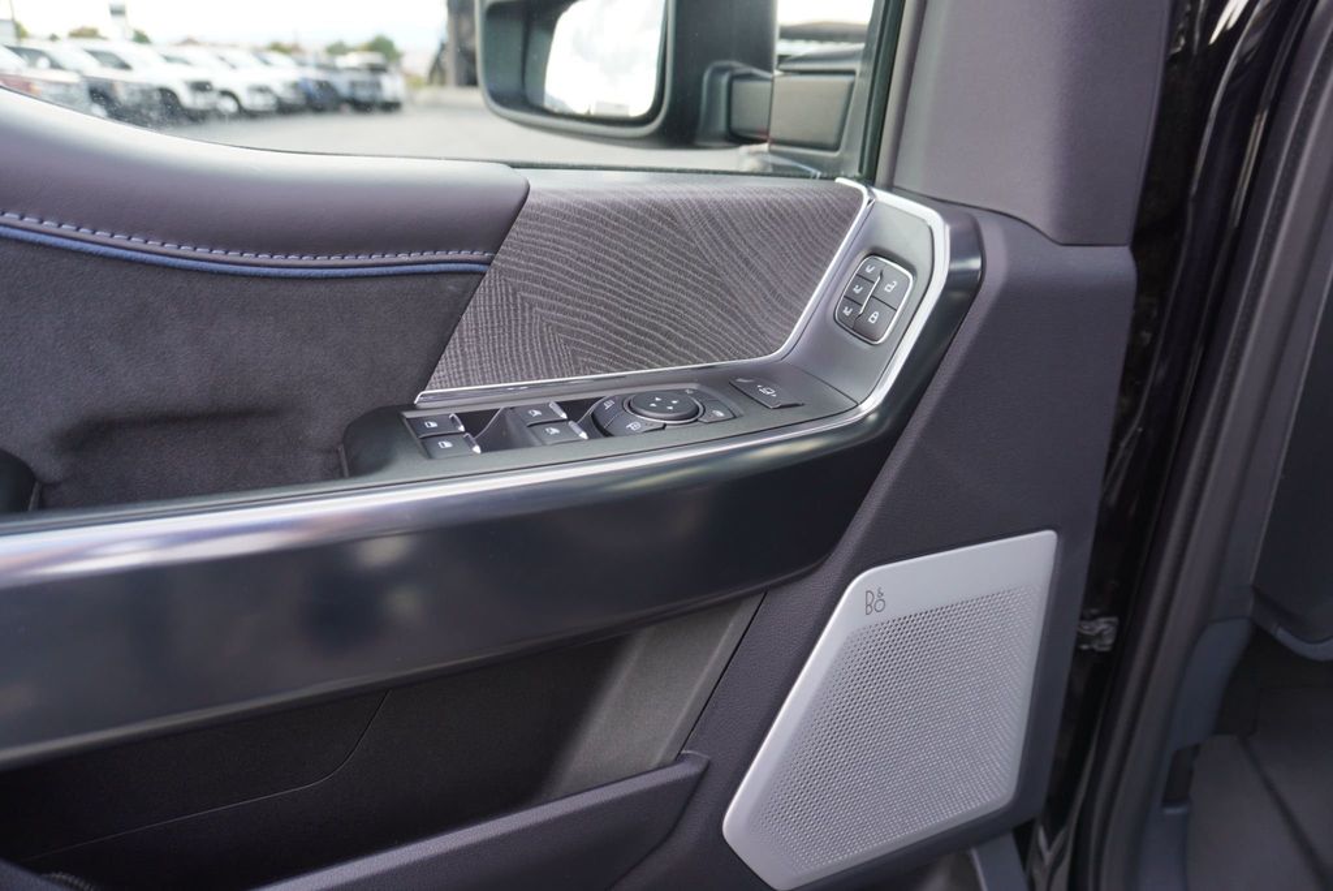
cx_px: 666
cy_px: 446
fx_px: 889
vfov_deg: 53.2
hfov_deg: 73.7
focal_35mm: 24
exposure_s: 1/60
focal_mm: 16
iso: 100
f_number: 4
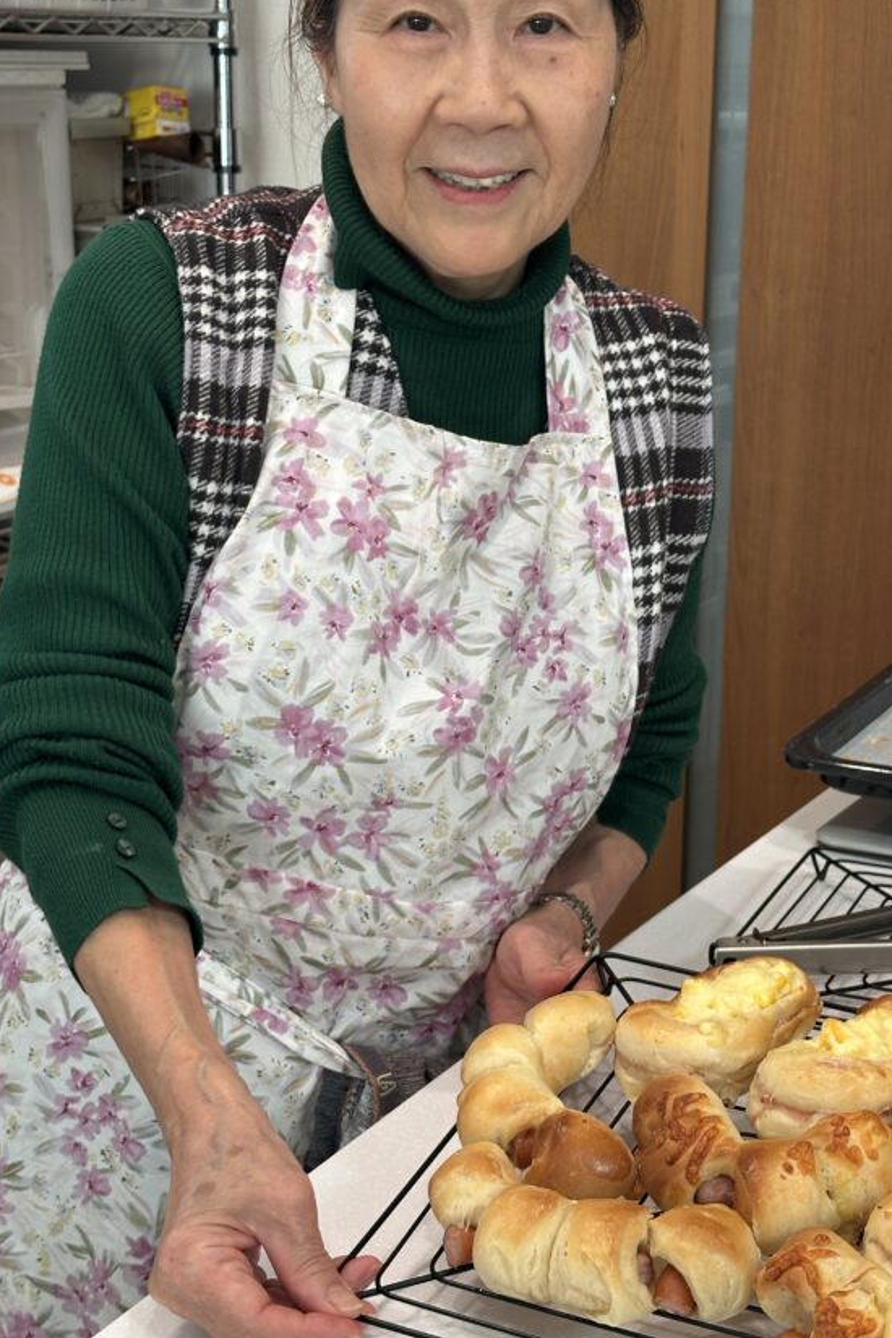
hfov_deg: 21.9
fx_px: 2304
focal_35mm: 62
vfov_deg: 32.4
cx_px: 555
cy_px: 663
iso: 100
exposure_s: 1/60
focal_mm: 6.86
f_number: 1.78
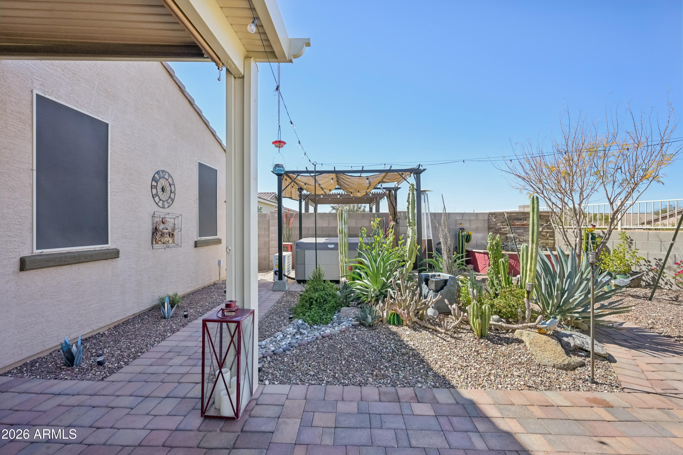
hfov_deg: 96.7
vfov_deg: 73.7
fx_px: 304
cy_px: 228
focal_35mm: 16
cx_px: 342
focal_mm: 16
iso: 500
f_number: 8
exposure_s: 1/800
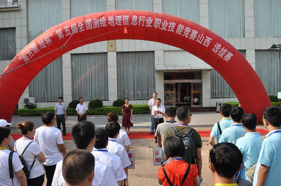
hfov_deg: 65.5
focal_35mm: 28
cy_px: 94
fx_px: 218
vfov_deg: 46.3
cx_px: 138
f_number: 9
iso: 200
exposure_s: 1/320
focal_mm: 18
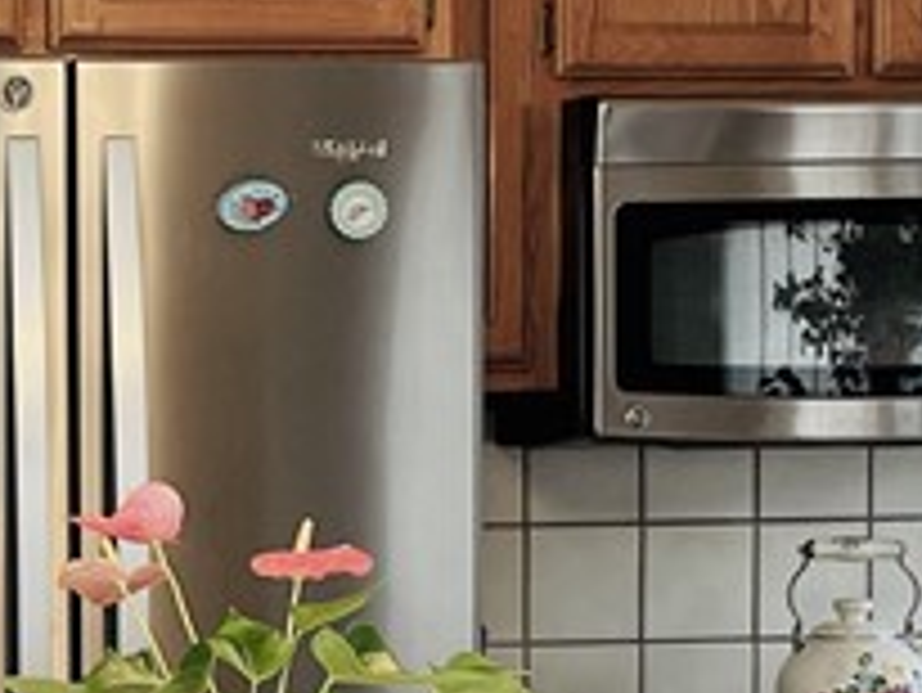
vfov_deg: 11.7
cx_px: 4
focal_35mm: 125
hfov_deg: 15.5
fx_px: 3331
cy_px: 693
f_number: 1.6
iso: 125
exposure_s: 1/121
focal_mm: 5.1
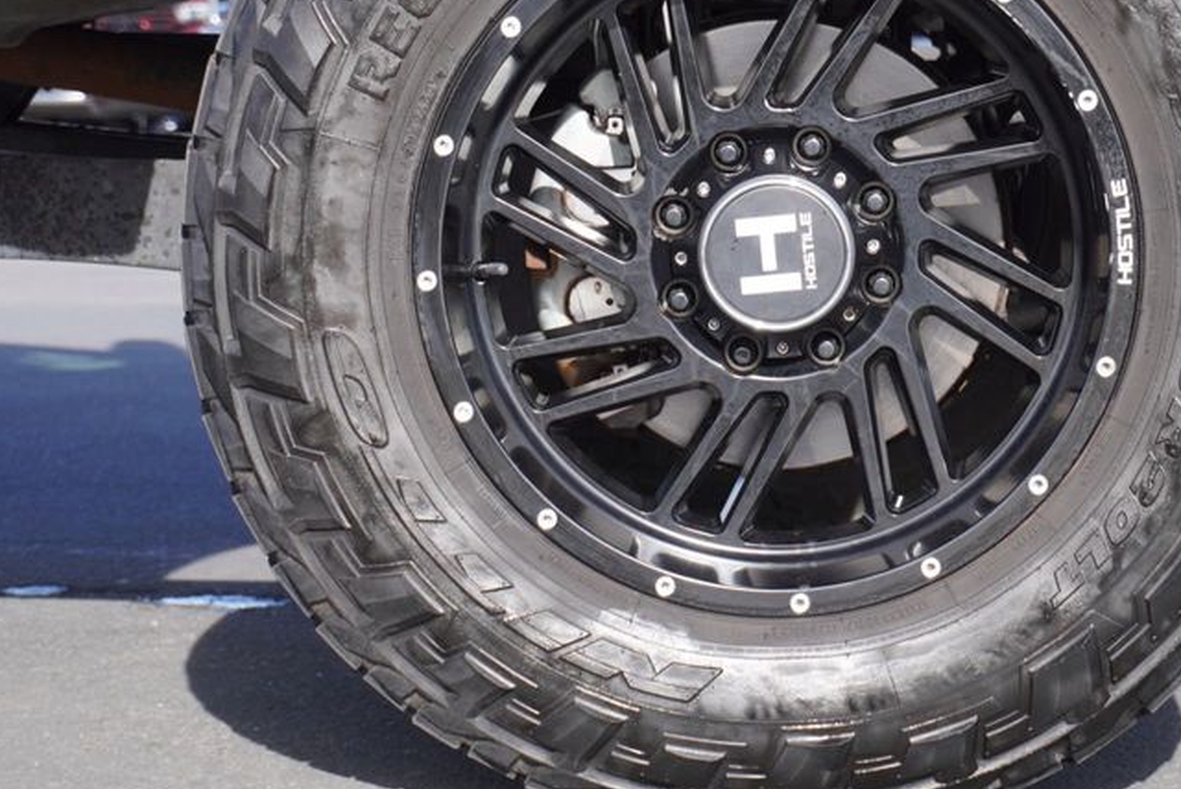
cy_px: 249
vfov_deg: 11.4
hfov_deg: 17.0
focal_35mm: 120
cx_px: 817
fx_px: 3940
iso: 100
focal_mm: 50
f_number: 6.3
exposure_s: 1/200
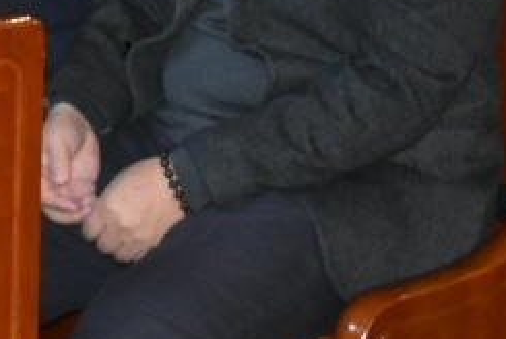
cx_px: -182
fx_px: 2154
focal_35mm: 153
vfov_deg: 8.9
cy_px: -101
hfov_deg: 12.9
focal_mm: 25
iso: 3600
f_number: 4
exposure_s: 1/60
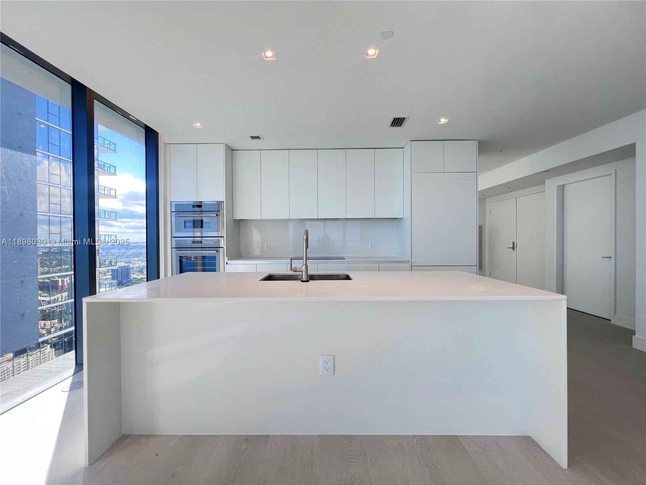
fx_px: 243
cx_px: 323
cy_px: 242
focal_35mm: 13
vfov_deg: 89.9
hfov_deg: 106.2
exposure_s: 1/120
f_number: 1.8
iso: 40
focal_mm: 1.57
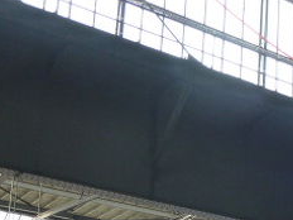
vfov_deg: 16.9
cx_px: 342
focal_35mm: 84
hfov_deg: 21.7
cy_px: 256
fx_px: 711
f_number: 3.5
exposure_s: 1/100
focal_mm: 5.4
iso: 160
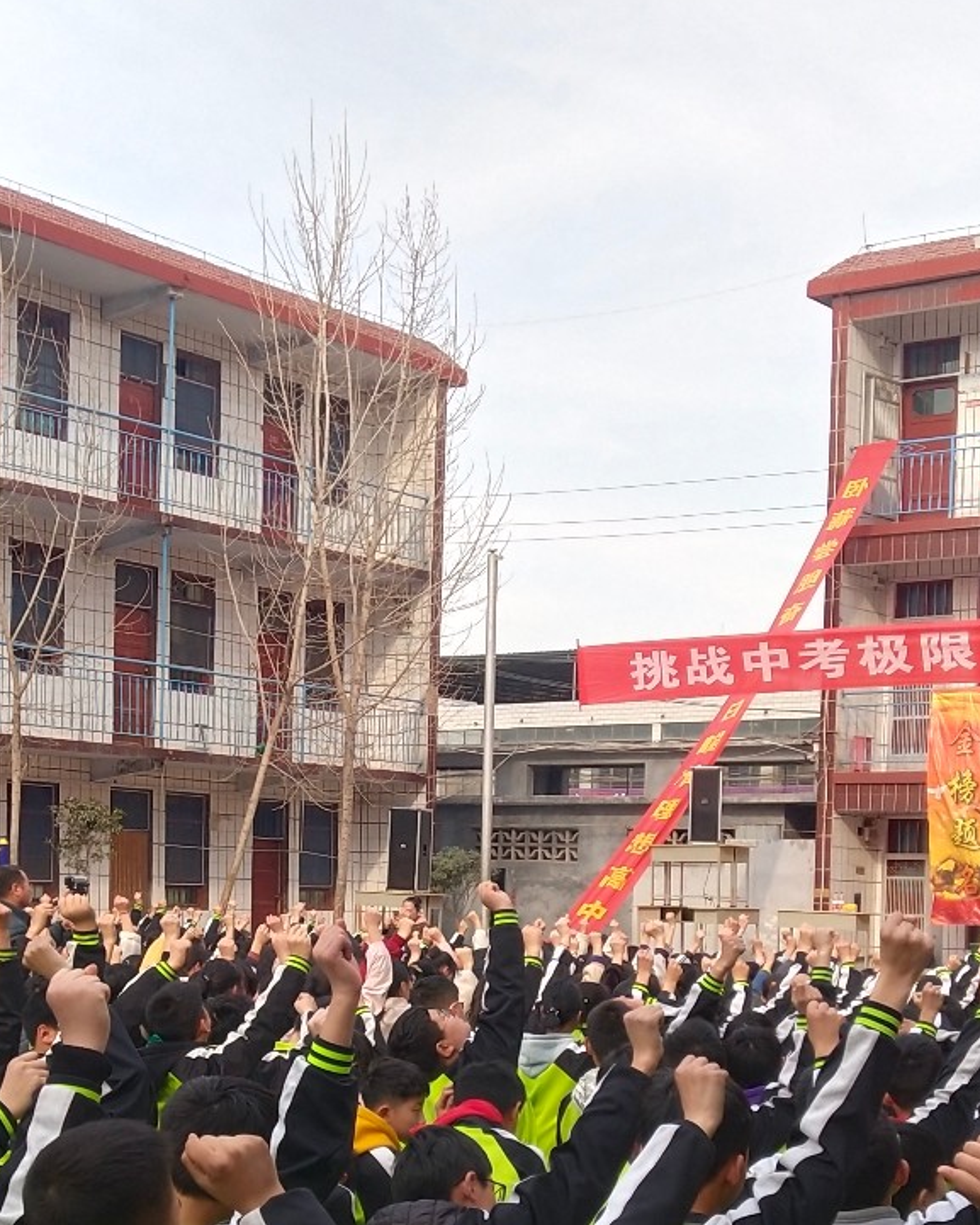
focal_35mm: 65
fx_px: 2356
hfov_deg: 23.5
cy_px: 968
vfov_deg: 28.5
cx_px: 476
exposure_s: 1/24
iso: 80
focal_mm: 3.95
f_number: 1.8
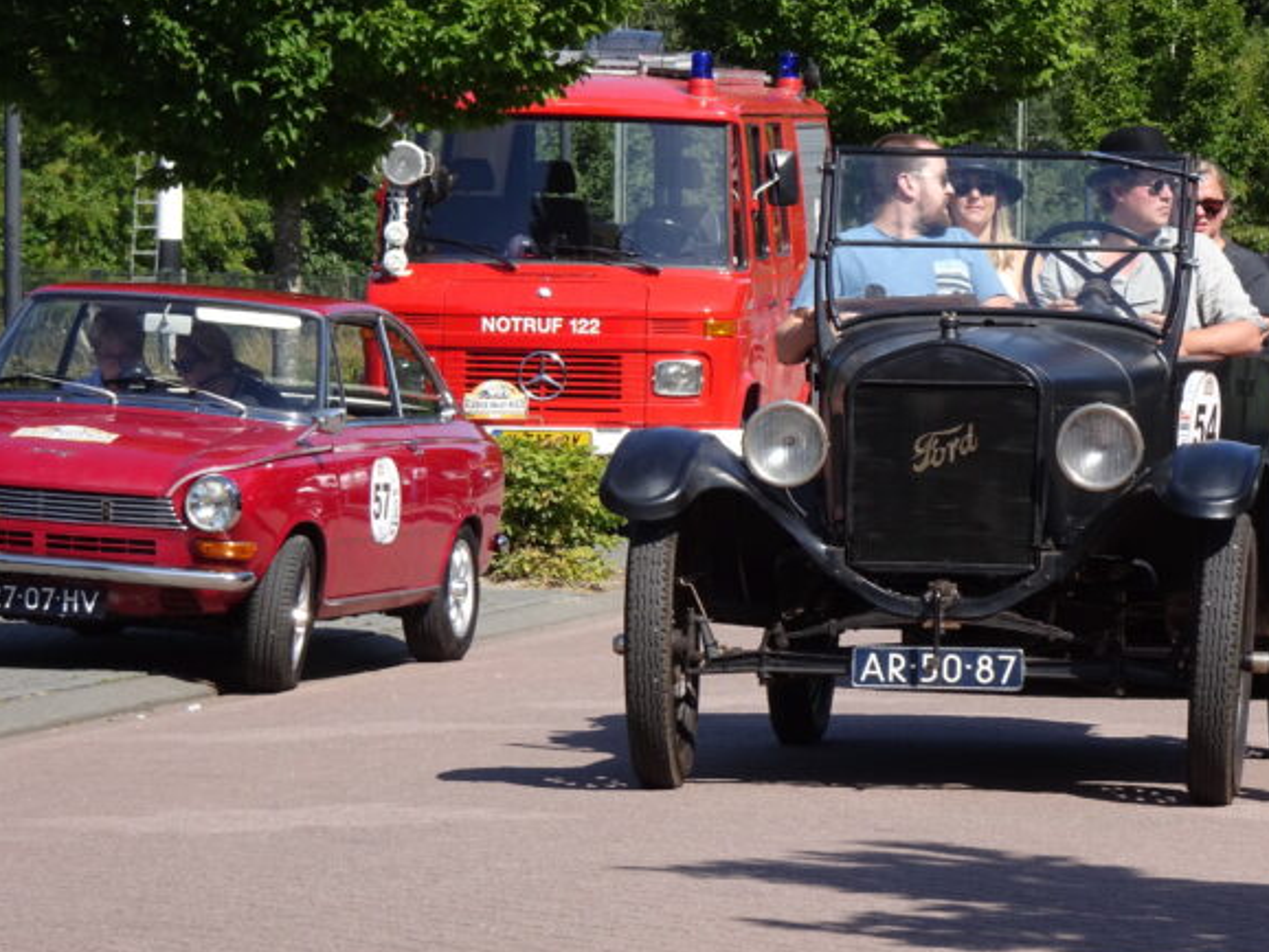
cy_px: 450
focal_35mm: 243
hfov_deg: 8.1
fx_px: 8912
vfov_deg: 6.1
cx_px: 839
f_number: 5.6
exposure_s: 1/250
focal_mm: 31.31
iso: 80
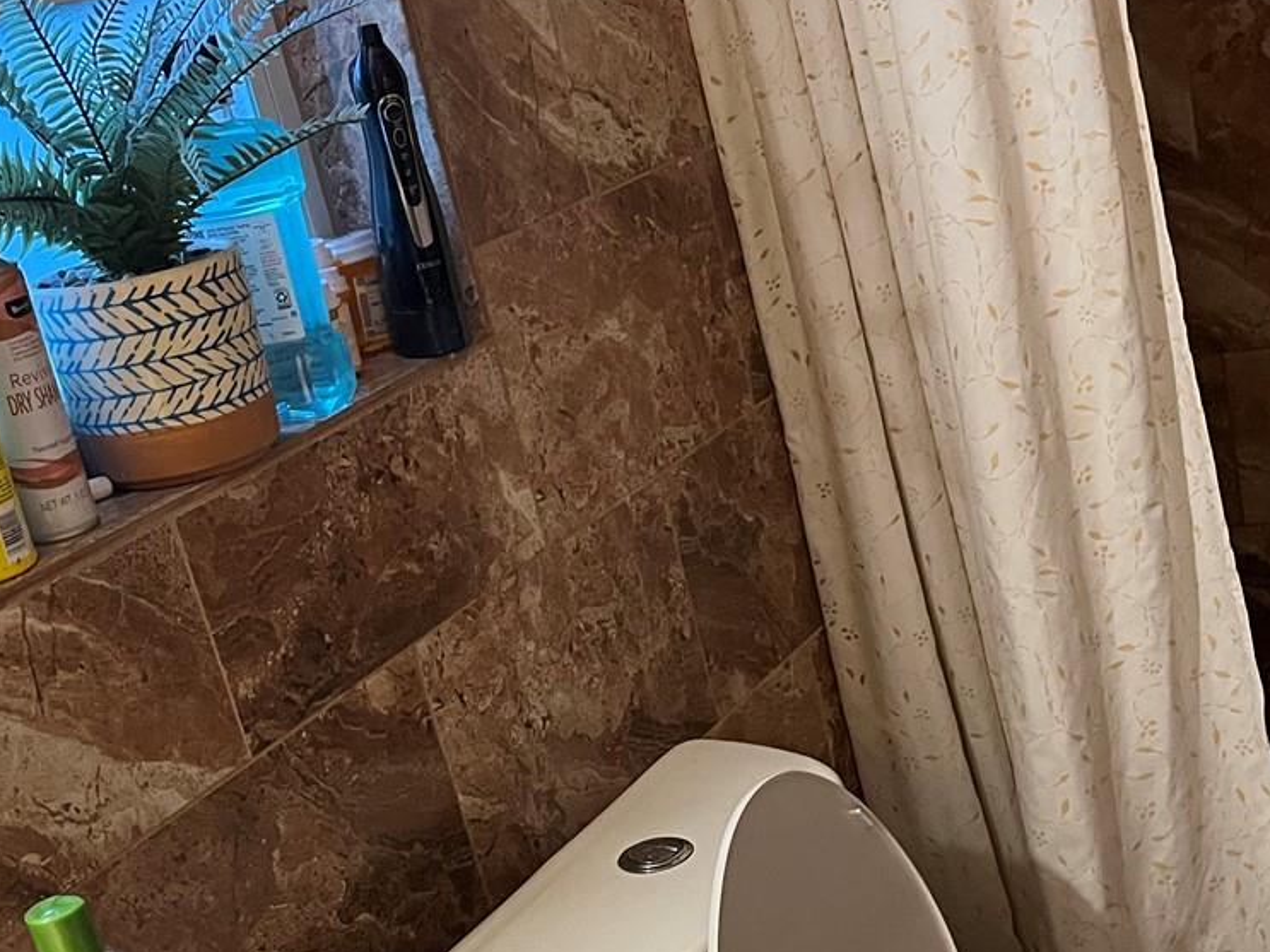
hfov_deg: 34.4
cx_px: 656
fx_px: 2054
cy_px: 730
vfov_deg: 25.7
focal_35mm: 56
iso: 500
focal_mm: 5.1
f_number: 1.6
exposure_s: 1/40
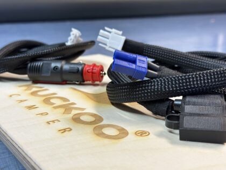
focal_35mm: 48
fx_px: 313
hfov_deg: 39.7
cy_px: 85
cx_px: 113
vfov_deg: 30.3
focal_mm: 6.86
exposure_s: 1/100
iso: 125
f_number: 1.78
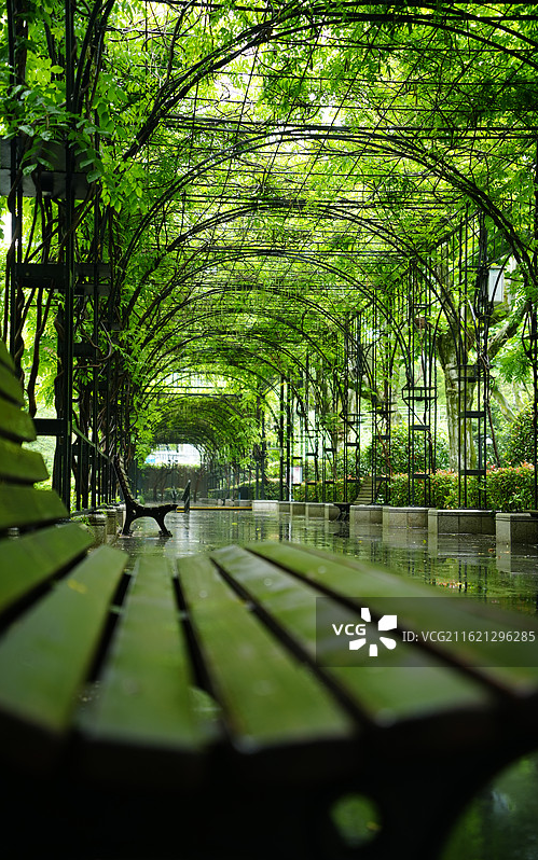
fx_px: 1102
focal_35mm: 47
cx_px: 269
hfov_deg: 27.4
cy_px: 430
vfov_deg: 42.6
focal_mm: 46
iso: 250
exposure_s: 1/30
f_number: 4
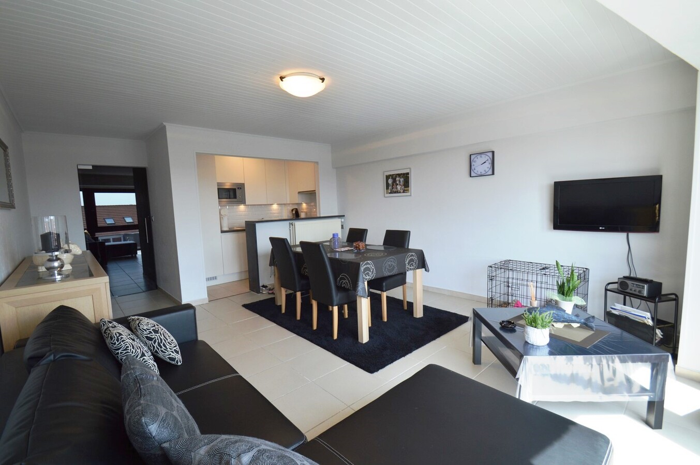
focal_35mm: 15
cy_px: 232
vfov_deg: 77.2
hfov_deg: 100.4
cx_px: 350
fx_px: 291
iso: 280
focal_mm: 10
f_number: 5.6
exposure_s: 1/125
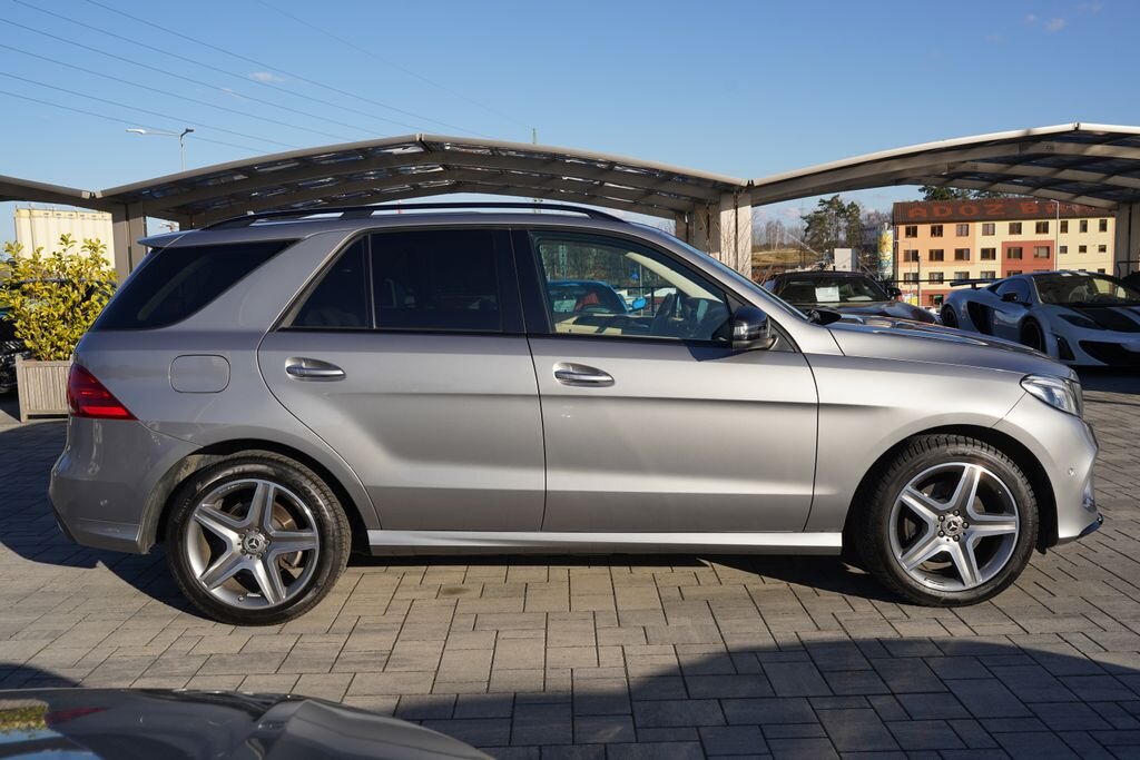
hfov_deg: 60.3
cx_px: 570
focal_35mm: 31
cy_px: 380
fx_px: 982
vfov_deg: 42.3
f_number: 8
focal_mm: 31
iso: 100
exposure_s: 1/250
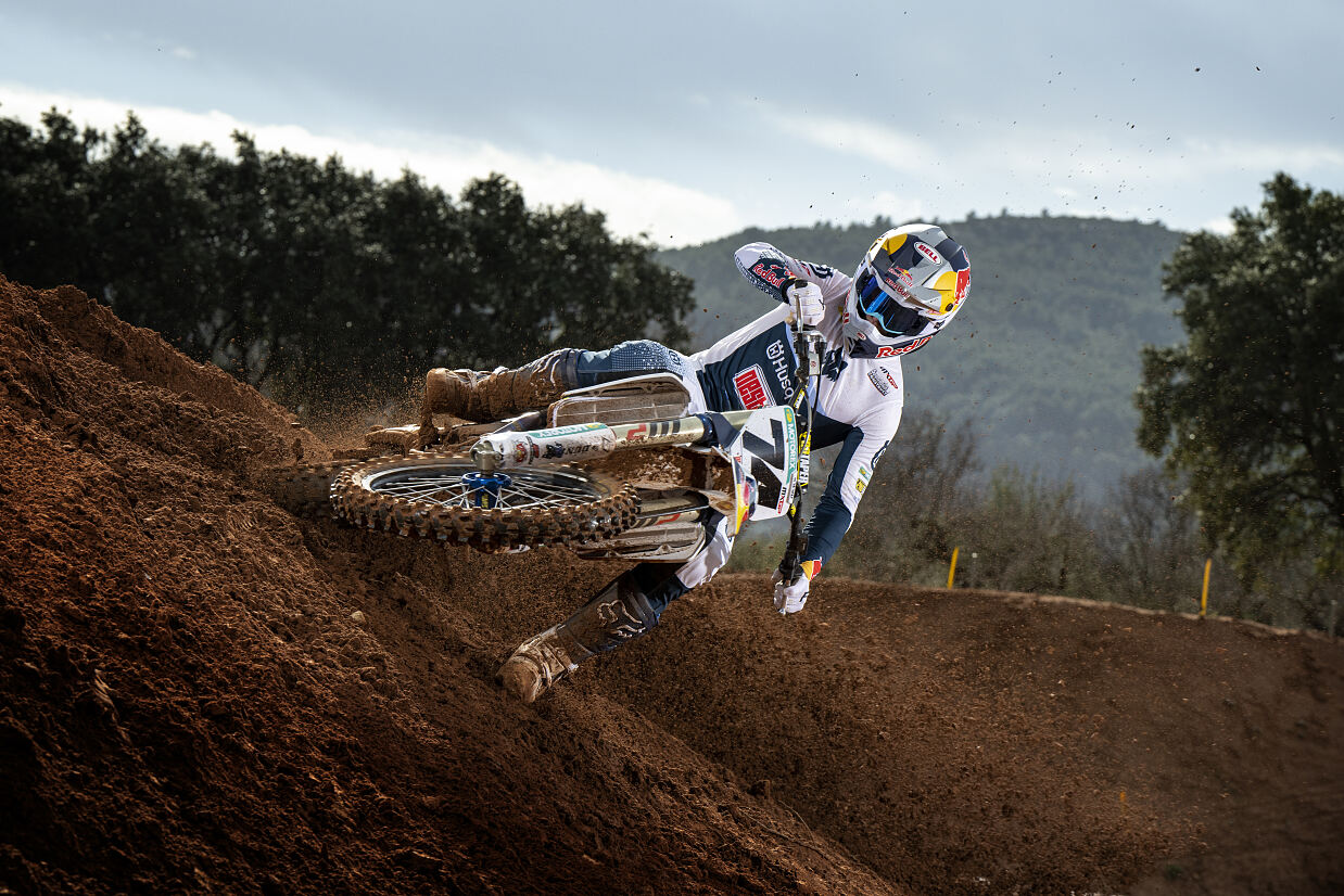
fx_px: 4294
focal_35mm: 115
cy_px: 448
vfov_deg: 11.9
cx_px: 672
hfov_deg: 17.8
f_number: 7.1
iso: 320
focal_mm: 115
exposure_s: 1/1000
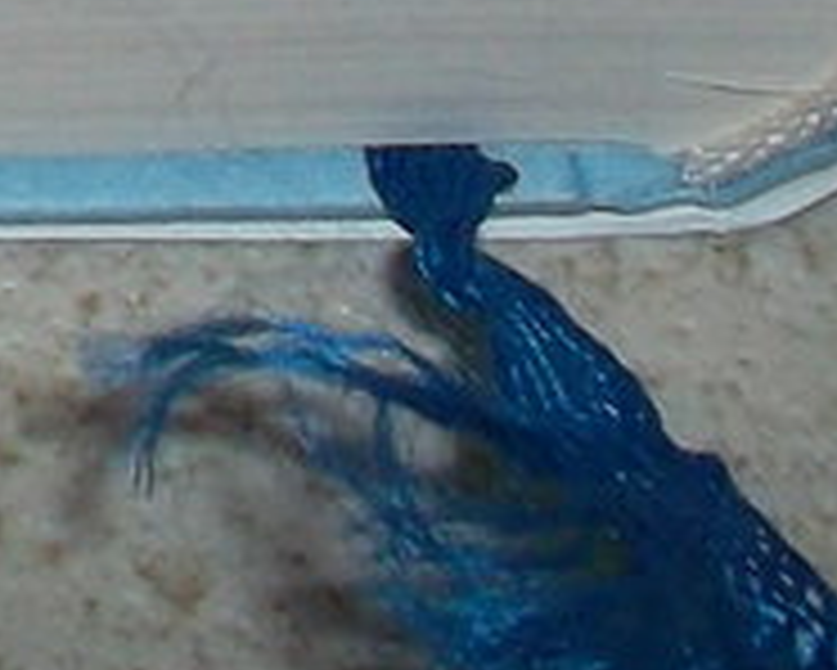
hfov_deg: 9.3
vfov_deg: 7.0
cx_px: -799
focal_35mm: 196
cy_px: -1385
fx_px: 4858
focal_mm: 4.1
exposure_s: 1/15
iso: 100
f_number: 3.3
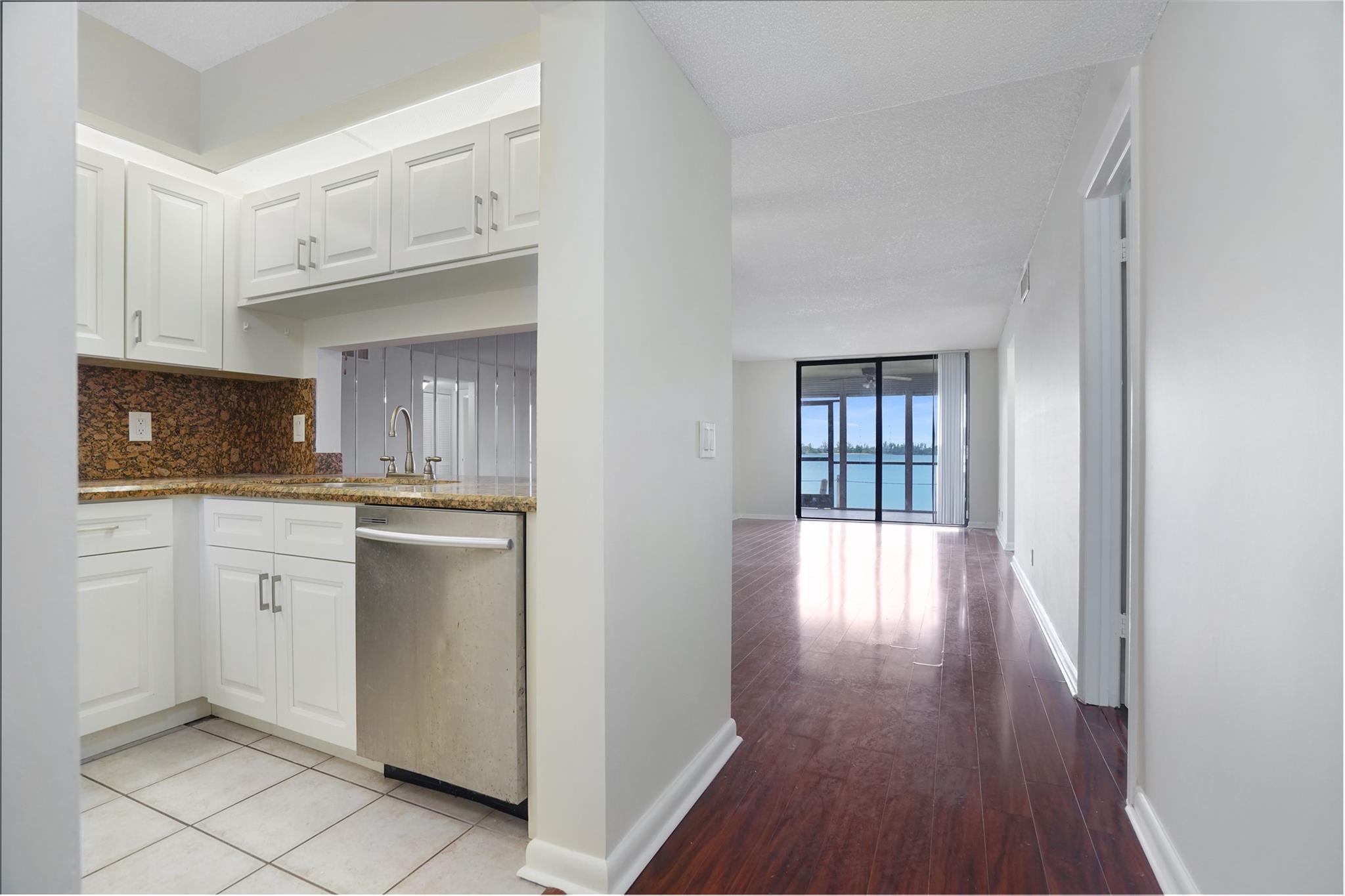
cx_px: 672
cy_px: 448
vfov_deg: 73.7
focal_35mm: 16
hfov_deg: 96.7
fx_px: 598
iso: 1600
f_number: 5
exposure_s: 1/200
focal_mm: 16
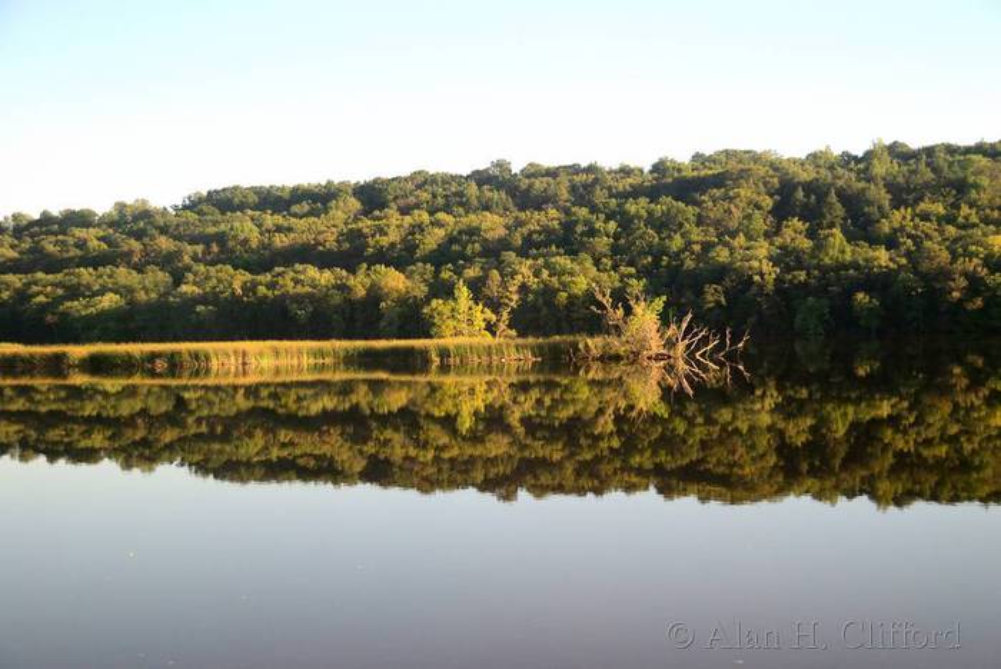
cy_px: 334
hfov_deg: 38.9
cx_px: 500
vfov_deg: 26.5
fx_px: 1419
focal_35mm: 51
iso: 560
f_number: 4.2
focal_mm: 34
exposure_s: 1/320
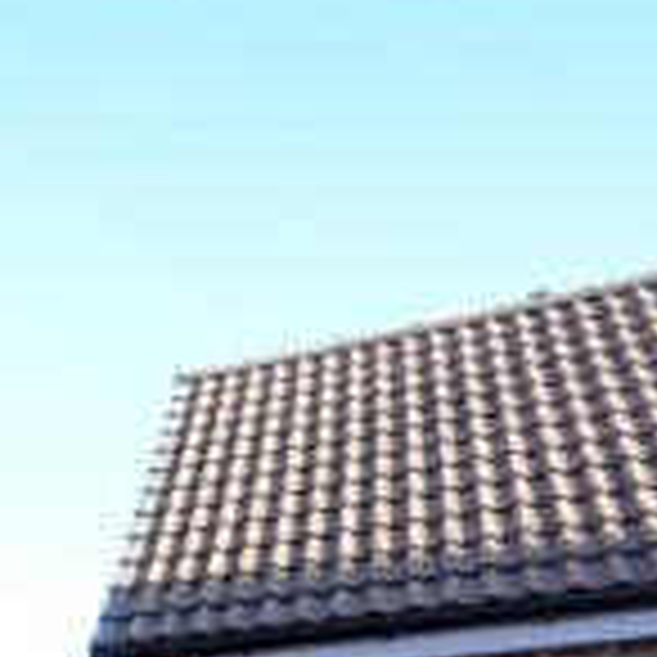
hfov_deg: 20.4
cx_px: -515
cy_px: 916
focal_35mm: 61
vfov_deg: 23.8
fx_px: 1310
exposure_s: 1/500
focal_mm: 16
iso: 1000
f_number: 5.6
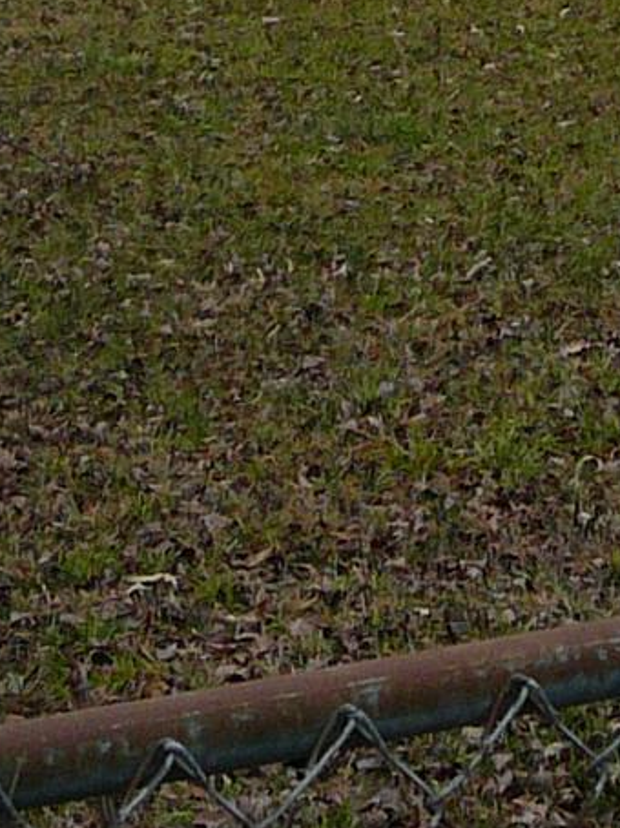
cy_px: -565
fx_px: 3777
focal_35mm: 158
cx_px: 788
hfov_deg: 9.2
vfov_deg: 11.7
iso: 80
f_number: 2.8
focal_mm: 5.2
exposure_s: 1/200
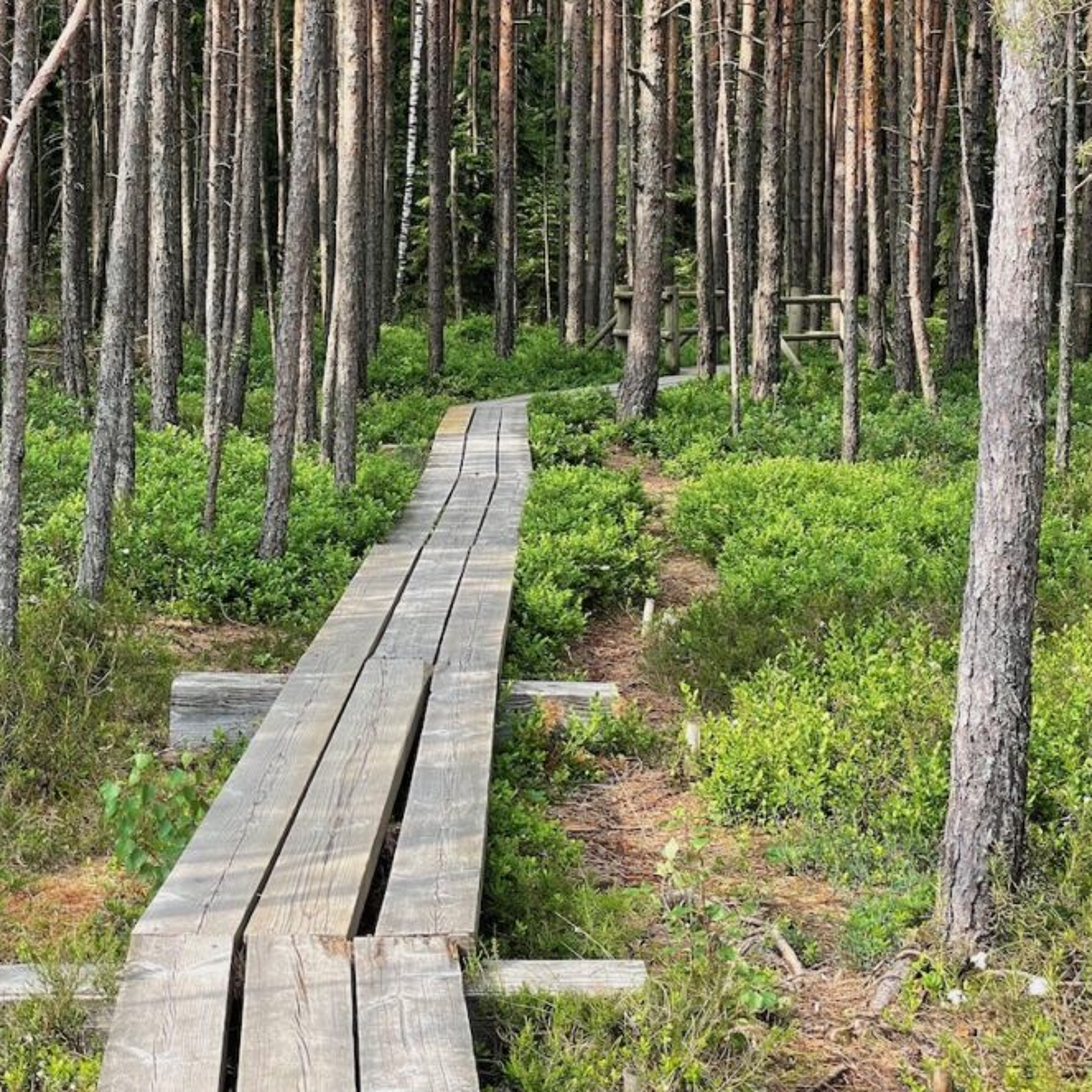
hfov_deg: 24.3
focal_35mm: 71
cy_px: 262
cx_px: 499
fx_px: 2534
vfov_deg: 24.0
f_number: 2
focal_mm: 6
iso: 25
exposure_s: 1/144
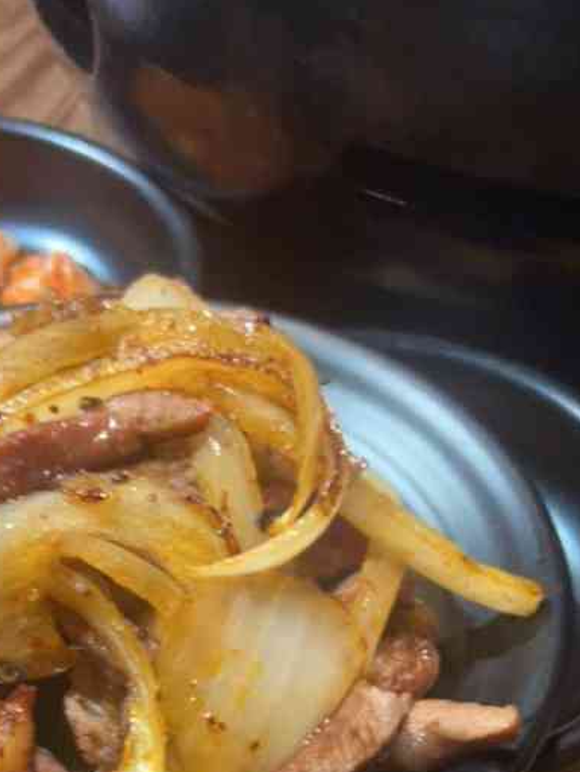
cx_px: 267
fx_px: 3594
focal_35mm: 161
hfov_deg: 9.2
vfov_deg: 12.2
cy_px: 629
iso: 250
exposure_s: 1/50
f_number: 1.5
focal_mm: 5.7
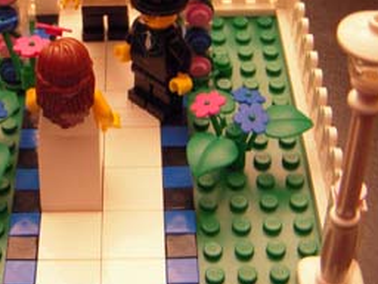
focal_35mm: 88
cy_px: 64
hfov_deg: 22.1
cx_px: 102
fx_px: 961
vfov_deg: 16.7
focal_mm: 7.9
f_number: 3.4
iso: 400
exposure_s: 1/8
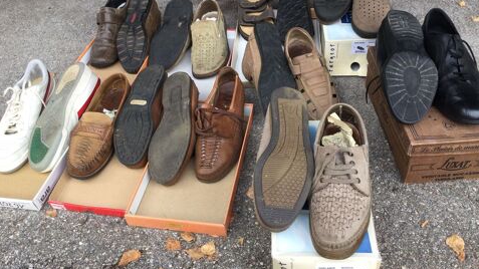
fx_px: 432
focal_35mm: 34
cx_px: 239
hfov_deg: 58.0
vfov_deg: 34.5
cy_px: 108
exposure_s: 1/100
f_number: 2.4
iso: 32
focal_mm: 3.3
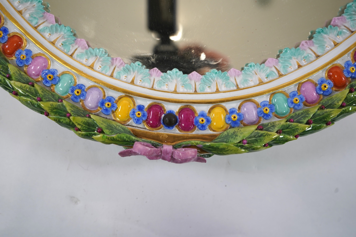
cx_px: 178
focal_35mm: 42
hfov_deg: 46.4
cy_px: 118
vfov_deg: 31.9
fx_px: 415
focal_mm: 42
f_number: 5.6
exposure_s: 1/80
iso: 400
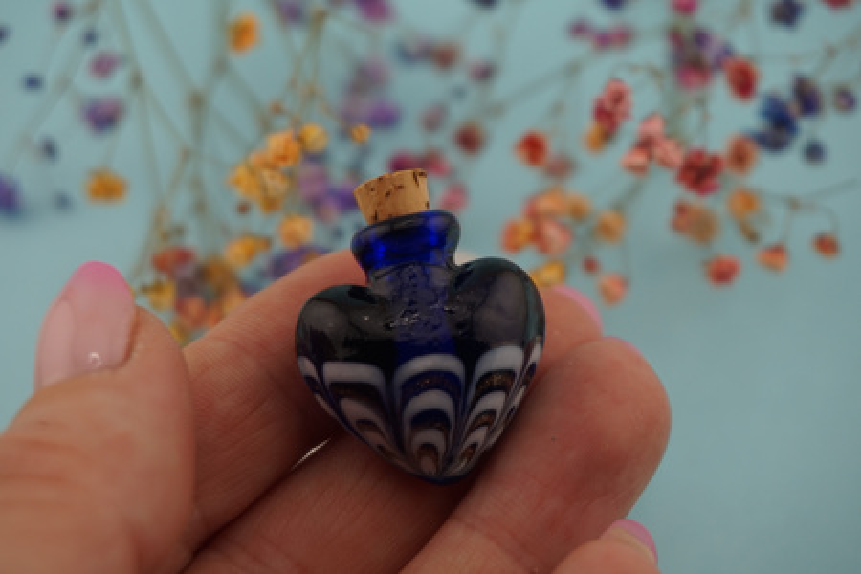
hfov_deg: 31.2
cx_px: 430
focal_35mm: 64
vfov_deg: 21.1
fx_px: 1543
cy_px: 287
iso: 100
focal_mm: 43
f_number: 5.6
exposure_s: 1/80
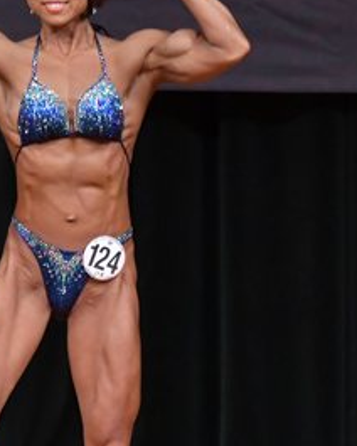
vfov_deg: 2.3
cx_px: 92
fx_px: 10883
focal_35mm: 824
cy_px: 247
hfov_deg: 1.9
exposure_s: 1/400
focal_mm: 200
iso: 4000
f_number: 5.6
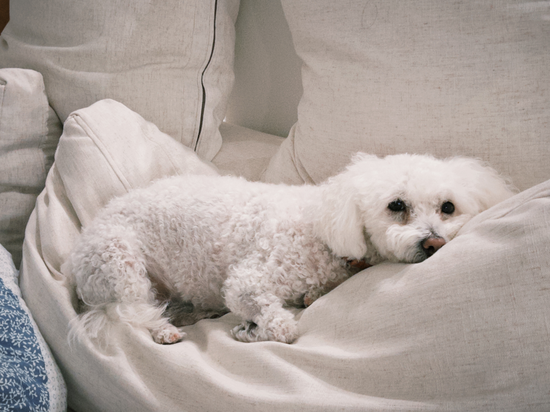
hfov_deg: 67.3
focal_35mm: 26
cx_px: 275
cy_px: 206
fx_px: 413
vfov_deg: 53.1
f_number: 1.5
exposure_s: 1/60
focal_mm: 5.7
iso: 80
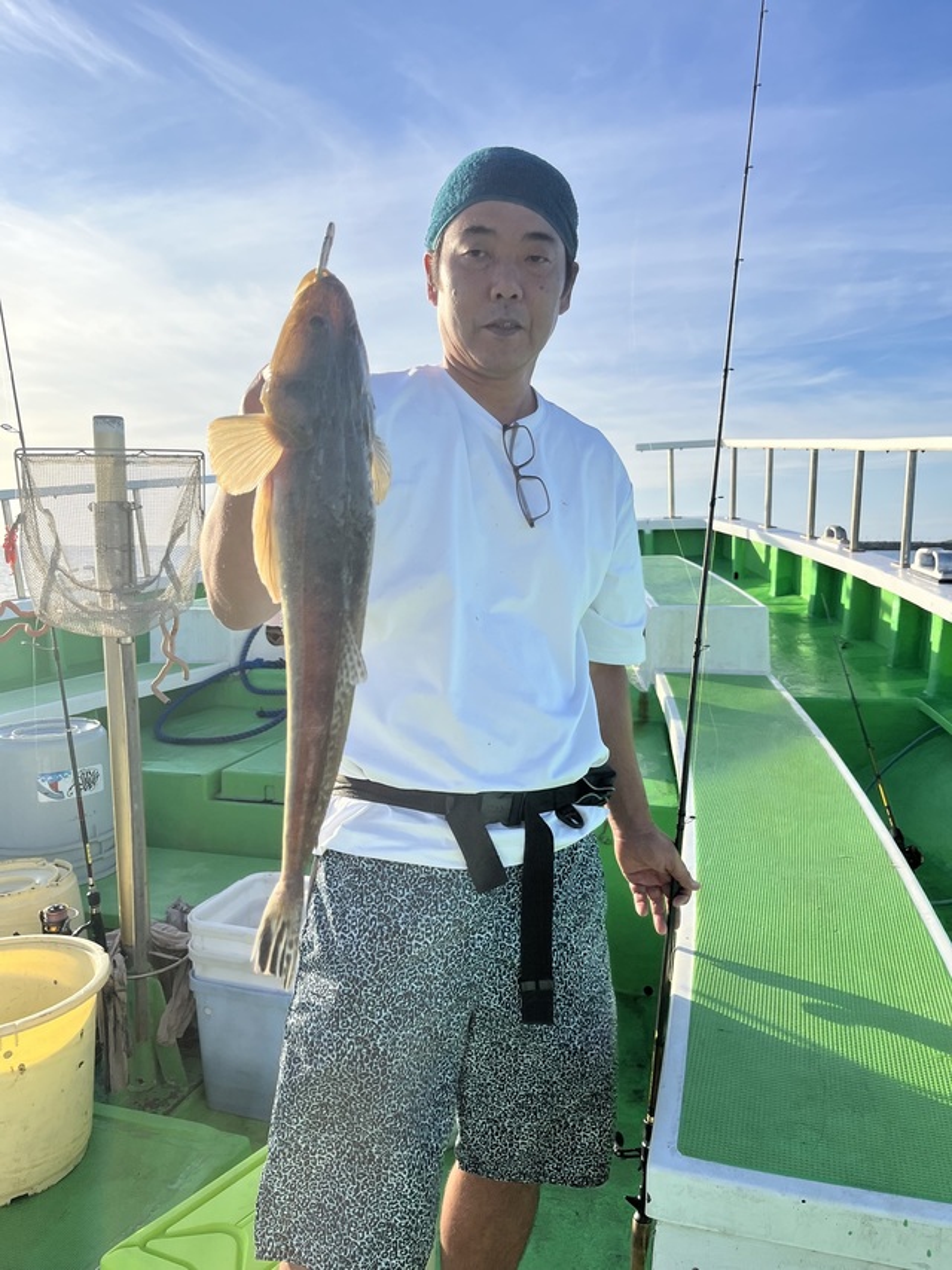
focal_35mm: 26
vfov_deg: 67.3
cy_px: 635
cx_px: 476
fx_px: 954
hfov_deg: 53.0
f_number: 1.6
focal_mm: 5.1
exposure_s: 1/2632
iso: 50
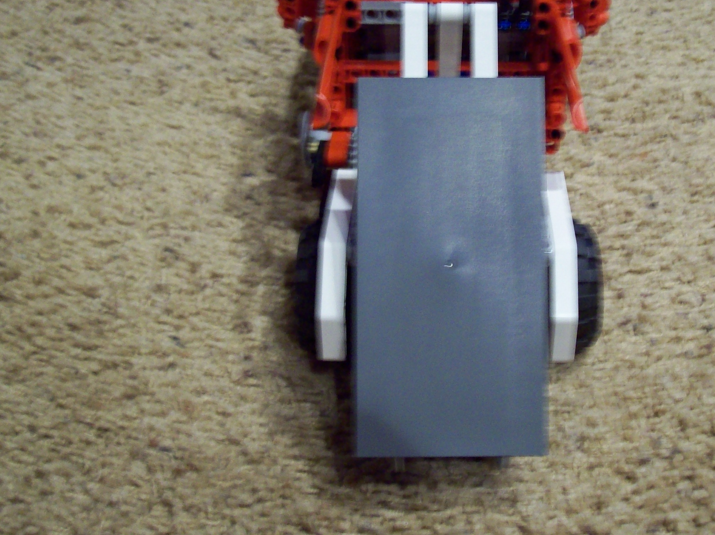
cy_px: 205
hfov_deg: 37.4
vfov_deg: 28.5
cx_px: 426
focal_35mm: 51
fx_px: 1053
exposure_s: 1/8
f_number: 2.7
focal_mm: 6
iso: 183
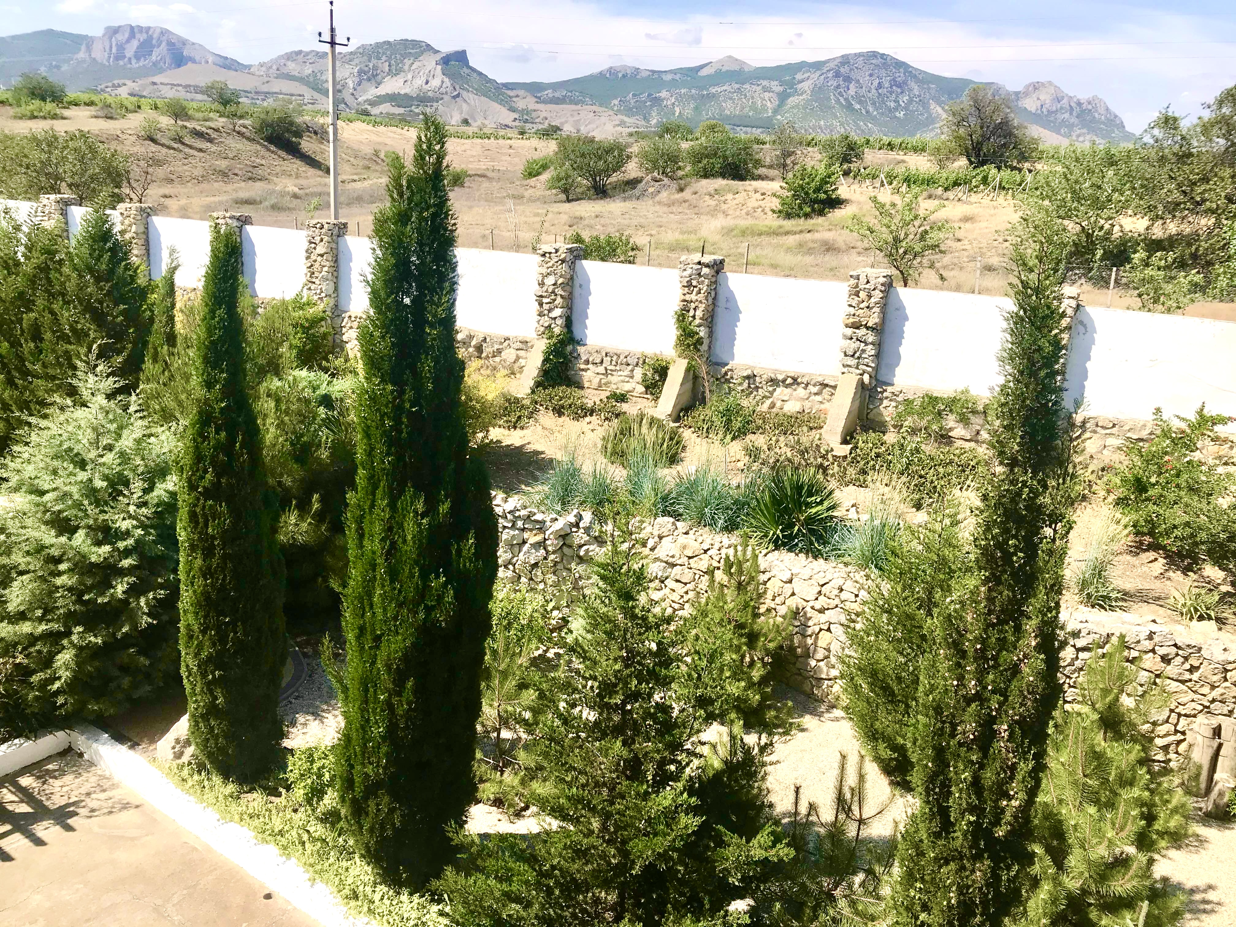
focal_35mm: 28
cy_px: 464
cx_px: 618
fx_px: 1000
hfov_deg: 63.4
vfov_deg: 49.7
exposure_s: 1/2336
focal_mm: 3.99
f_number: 1.8
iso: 20
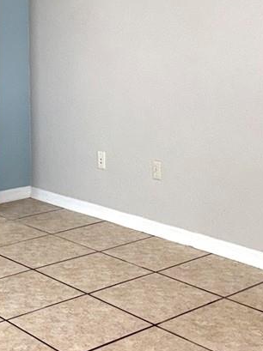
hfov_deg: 15.7
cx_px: 88
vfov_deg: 20.5
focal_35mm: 94
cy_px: 41
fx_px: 954
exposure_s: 1/224
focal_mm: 6.76
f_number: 1.78
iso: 125
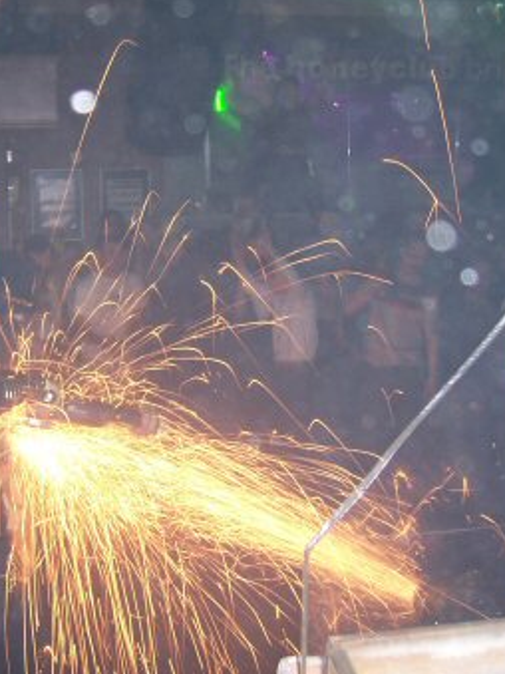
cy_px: 332
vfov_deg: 38.9
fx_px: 954
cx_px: 126
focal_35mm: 49
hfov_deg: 29.2
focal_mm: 6
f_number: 3
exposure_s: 1/4
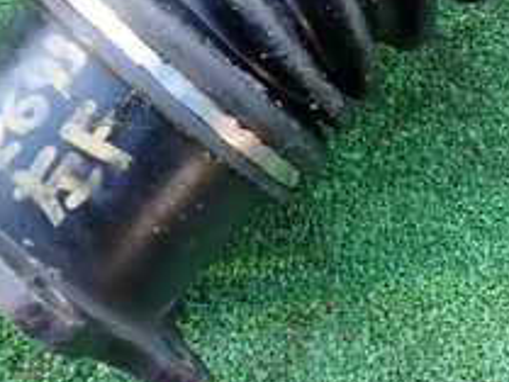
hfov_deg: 22.1
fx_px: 1265
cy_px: -124
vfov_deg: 16.2
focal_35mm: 86
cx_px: 472
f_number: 2.3
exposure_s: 1/80
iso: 100
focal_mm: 5.4
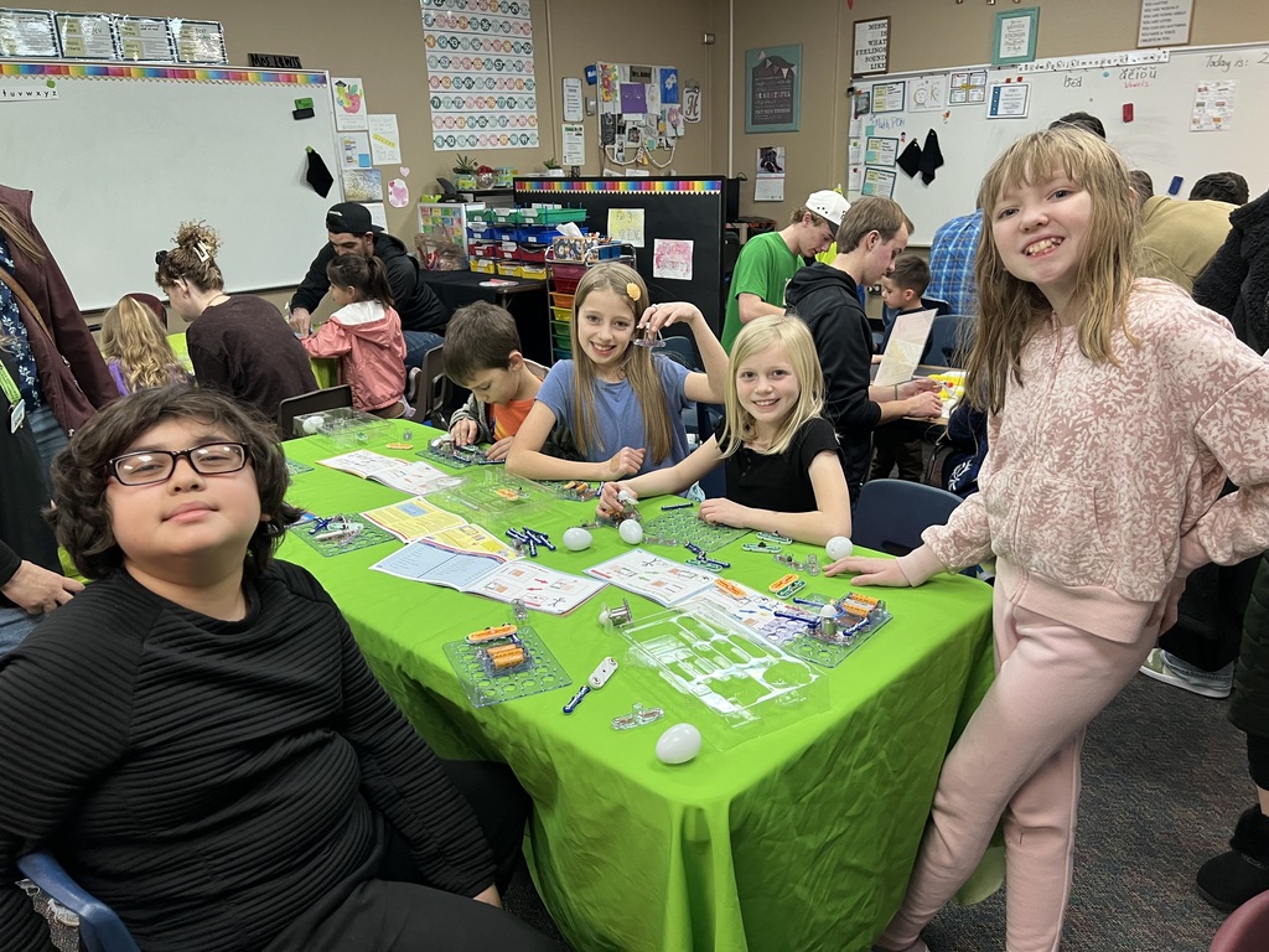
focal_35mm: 26
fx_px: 953
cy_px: 476
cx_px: 634
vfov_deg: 53.1
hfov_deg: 67.3
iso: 160
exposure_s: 1/60
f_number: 1.5
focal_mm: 5.7
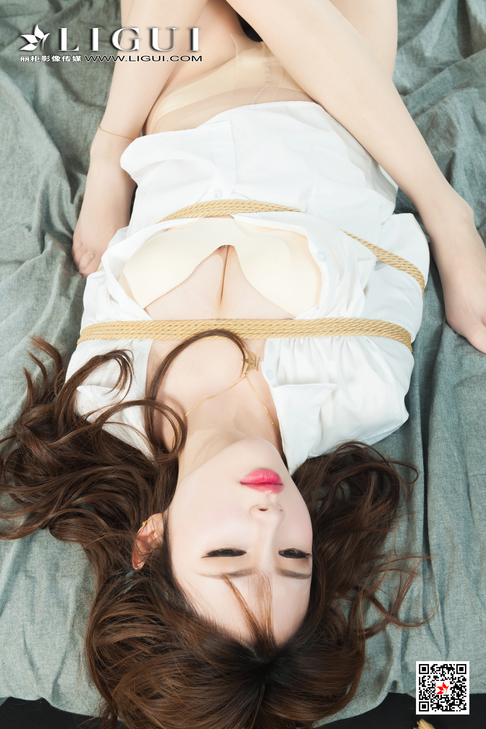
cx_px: 243
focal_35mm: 58
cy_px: 364
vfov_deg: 34.5
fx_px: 1174
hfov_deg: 23.4
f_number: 9
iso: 320
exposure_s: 1/125
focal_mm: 58
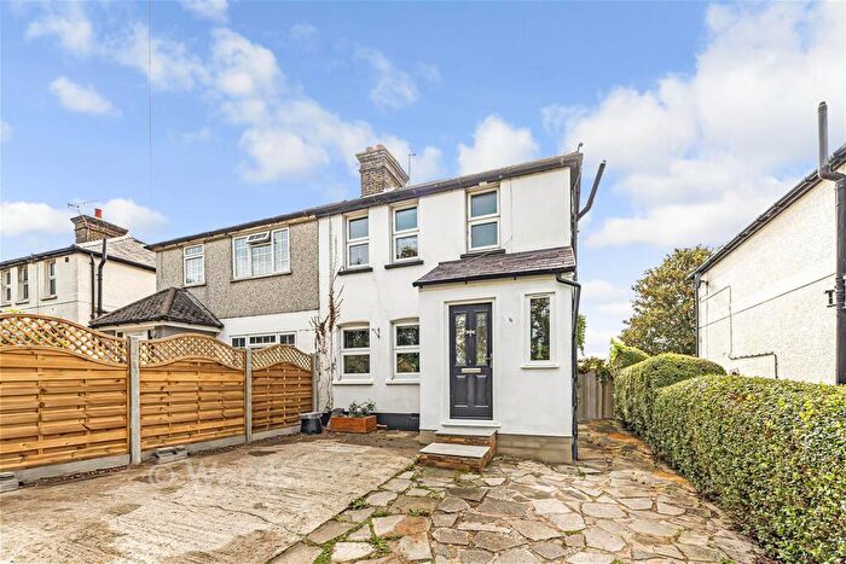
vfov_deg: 81.2
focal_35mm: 14
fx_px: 329
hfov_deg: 104.2
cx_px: 423
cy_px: 282
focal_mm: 14
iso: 400
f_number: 7.1
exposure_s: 1/800
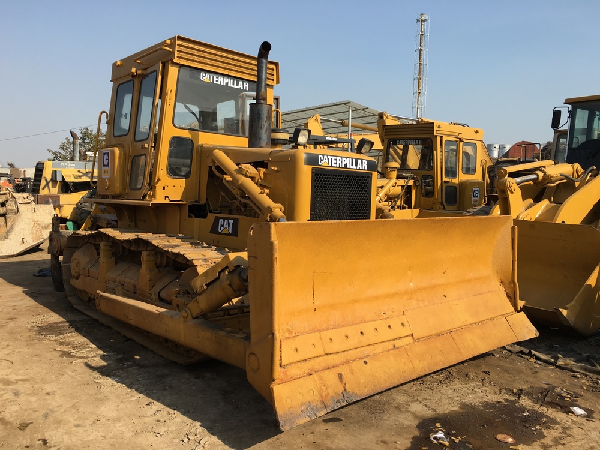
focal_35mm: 29
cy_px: 225
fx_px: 503
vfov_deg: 48.2
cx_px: 300
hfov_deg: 61.7
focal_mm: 4.15
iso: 25
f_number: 2.2
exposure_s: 1/1040
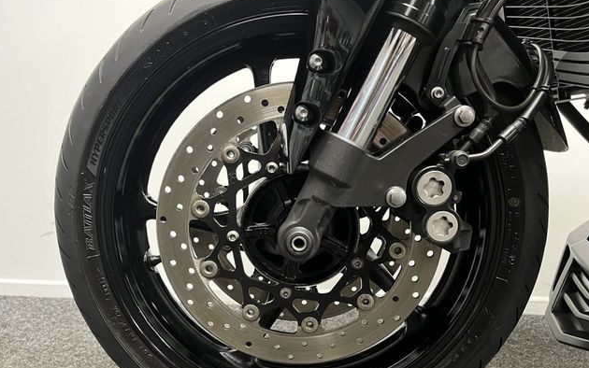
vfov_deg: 44.4
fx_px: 450
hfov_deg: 66.5
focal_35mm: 28
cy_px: 210
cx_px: 294
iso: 640
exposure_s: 1/33
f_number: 1.6
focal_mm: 5.1
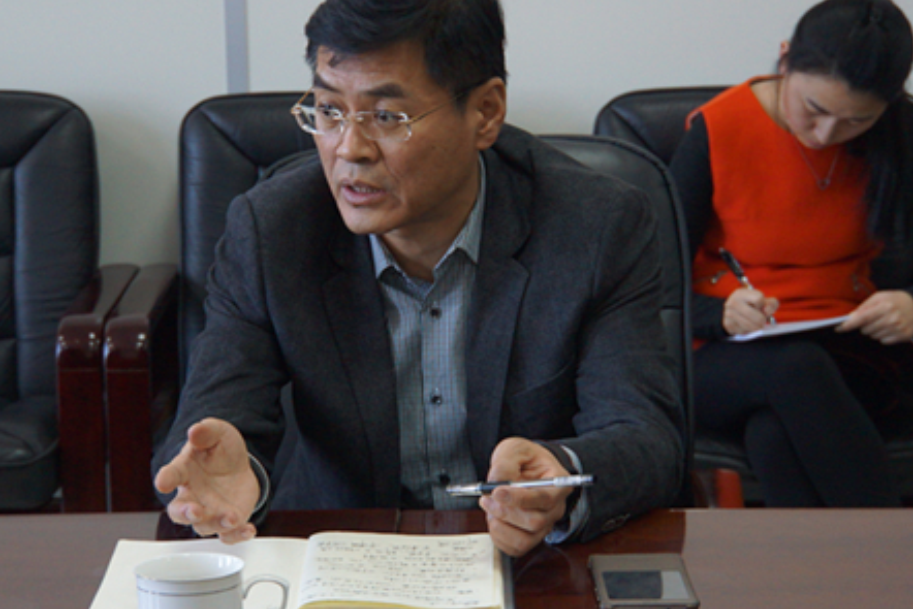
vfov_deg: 11.7
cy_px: 316
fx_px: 2968
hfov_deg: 17.5
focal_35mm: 117
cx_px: 470
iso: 1600
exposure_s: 1/50
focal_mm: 55
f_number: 5.6
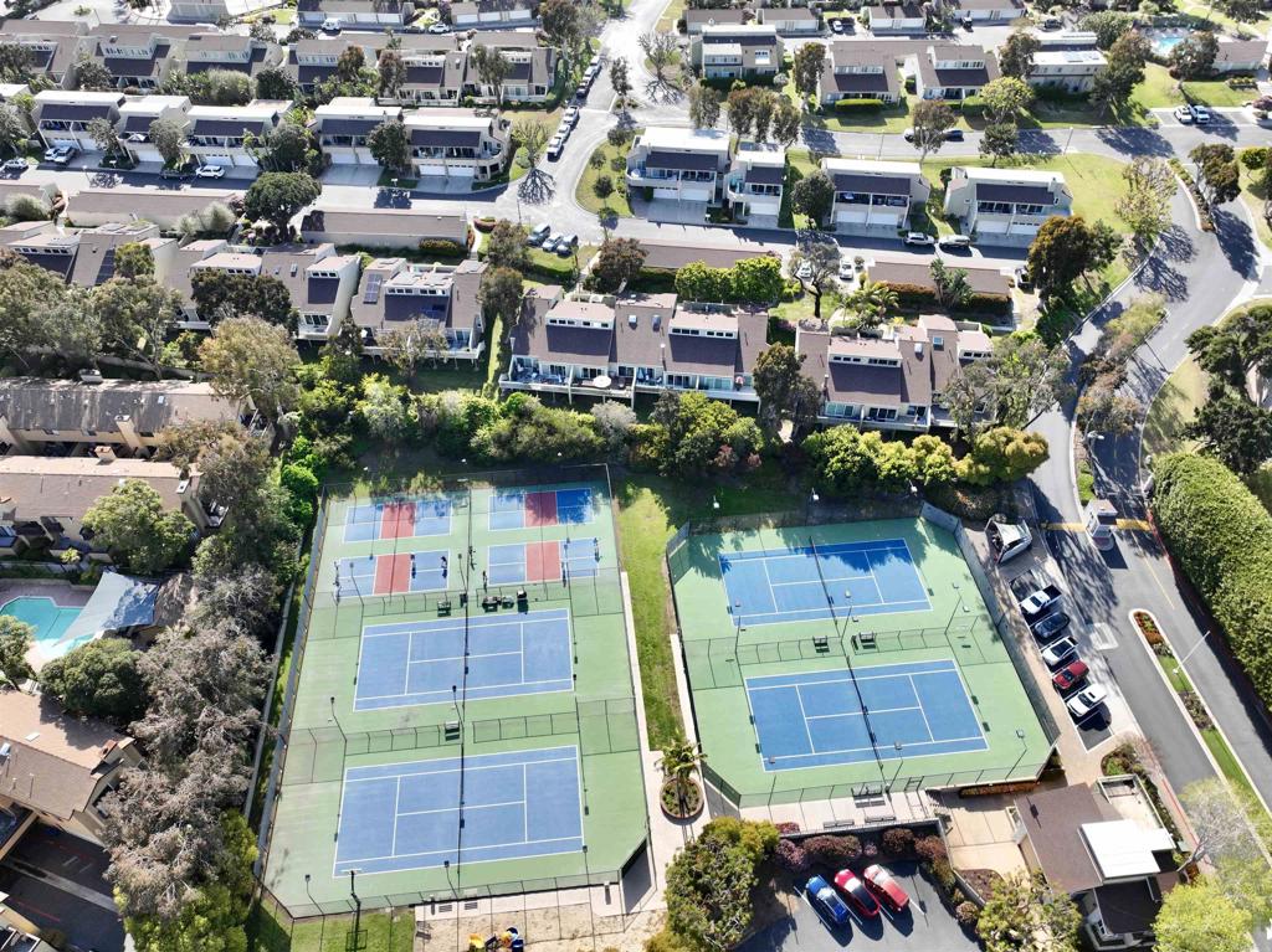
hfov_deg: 71.6
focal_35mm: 24
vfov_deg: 56.8
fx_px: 881
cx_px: 636
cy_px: 476
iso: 130
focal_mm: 12.29
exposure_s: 1/100
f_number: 2.8
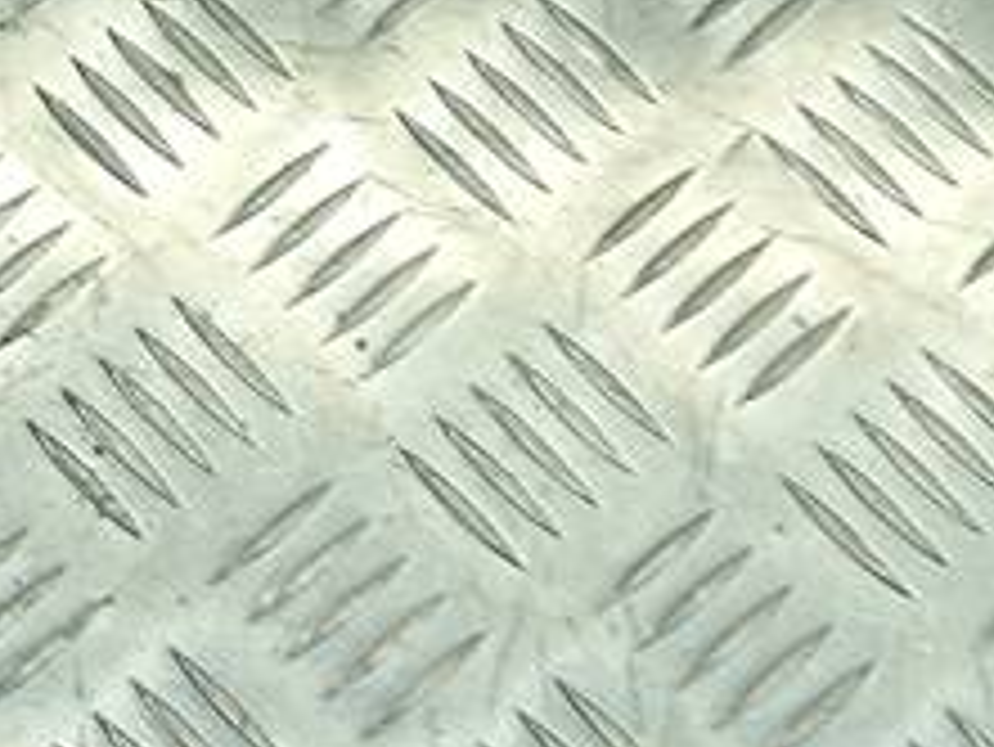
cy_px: 184
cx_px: -477
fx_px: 3333
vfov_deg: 12.7
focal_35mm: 116
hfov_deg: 15.7
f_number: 1.8
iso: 40
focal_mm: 4.6
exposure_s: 1/50
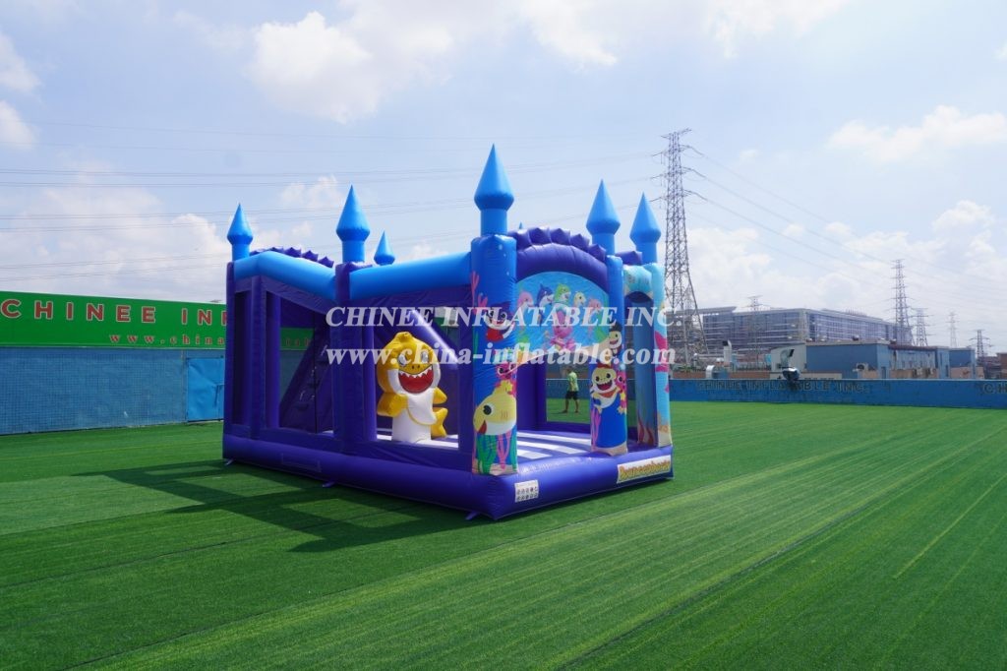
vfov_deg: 53.1
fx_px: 671
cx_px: 504
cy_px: 336
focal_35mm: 24
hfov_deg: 73.8
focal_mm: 16
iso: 100
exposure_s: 1/200
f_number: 10
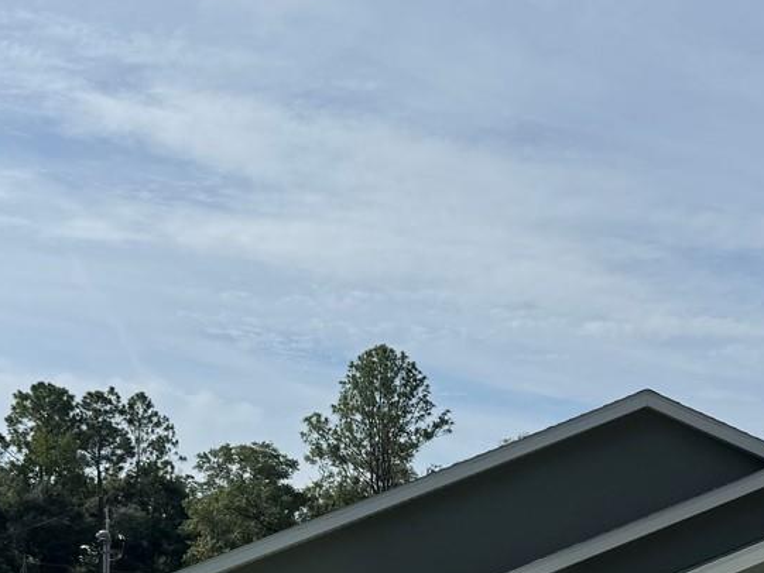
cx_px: 648
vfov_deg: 19.9
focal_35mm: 71
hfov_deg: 26.7
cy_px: 621
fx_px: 1567
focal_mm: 6.76
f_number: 1.78
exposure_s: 1/7937
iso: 80
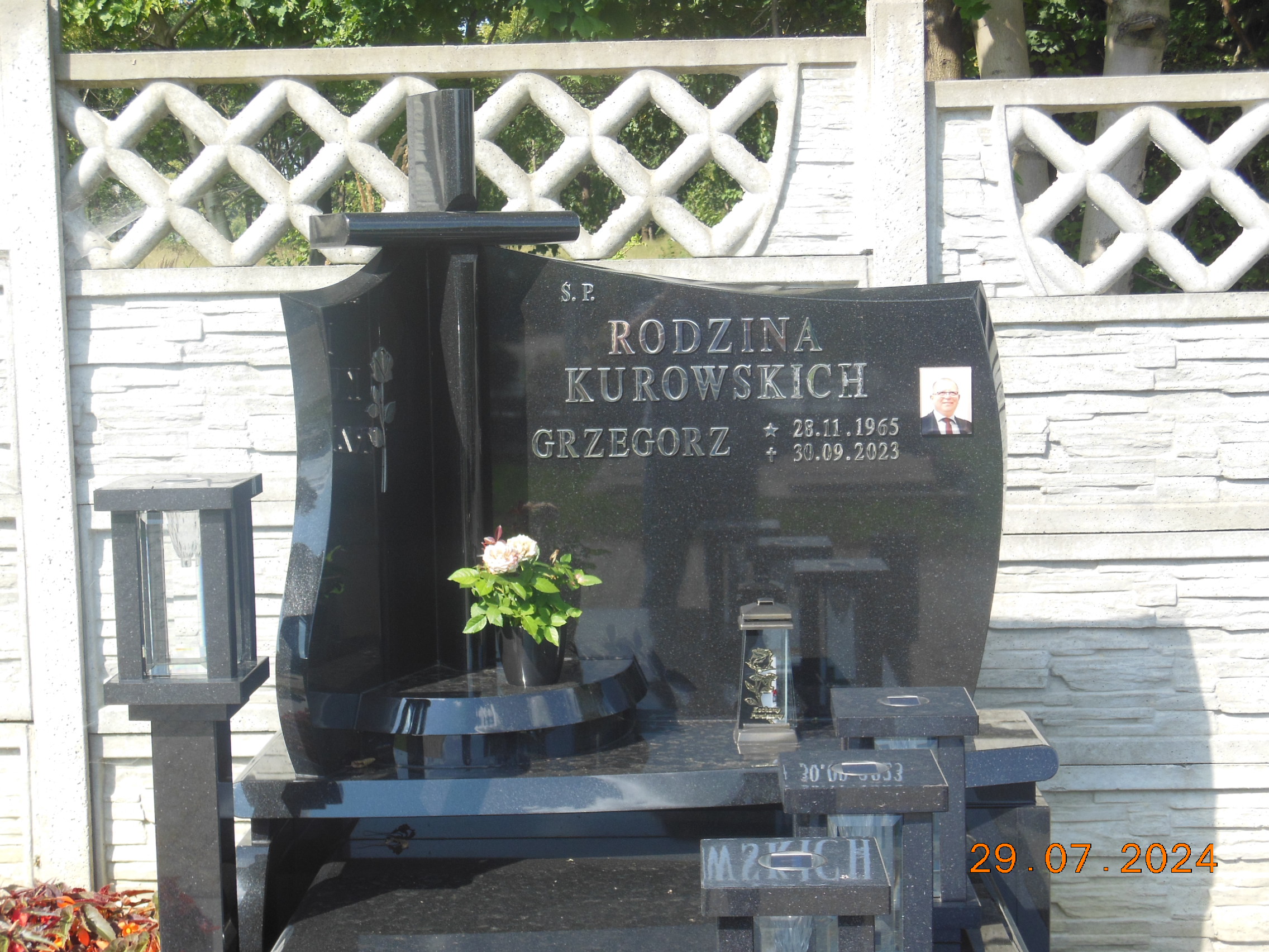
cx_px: 634
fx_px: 2090
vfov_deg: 25.7
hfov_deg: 33.8
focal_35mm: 57
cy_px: 476
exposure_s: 1/400
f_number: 4.1
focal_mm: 10.2
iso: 125
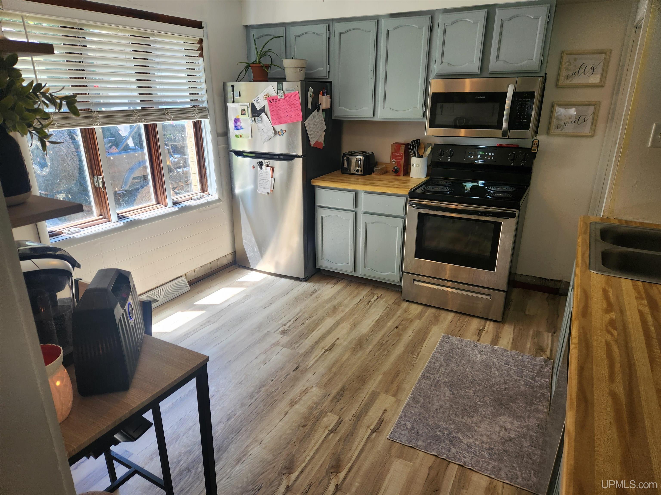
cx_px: 330
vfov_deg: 58.9
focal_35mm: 23
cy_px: 248
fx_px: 439
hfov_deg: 73.9
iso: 64
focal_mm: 5.4
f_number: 1.8
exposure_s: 1/120
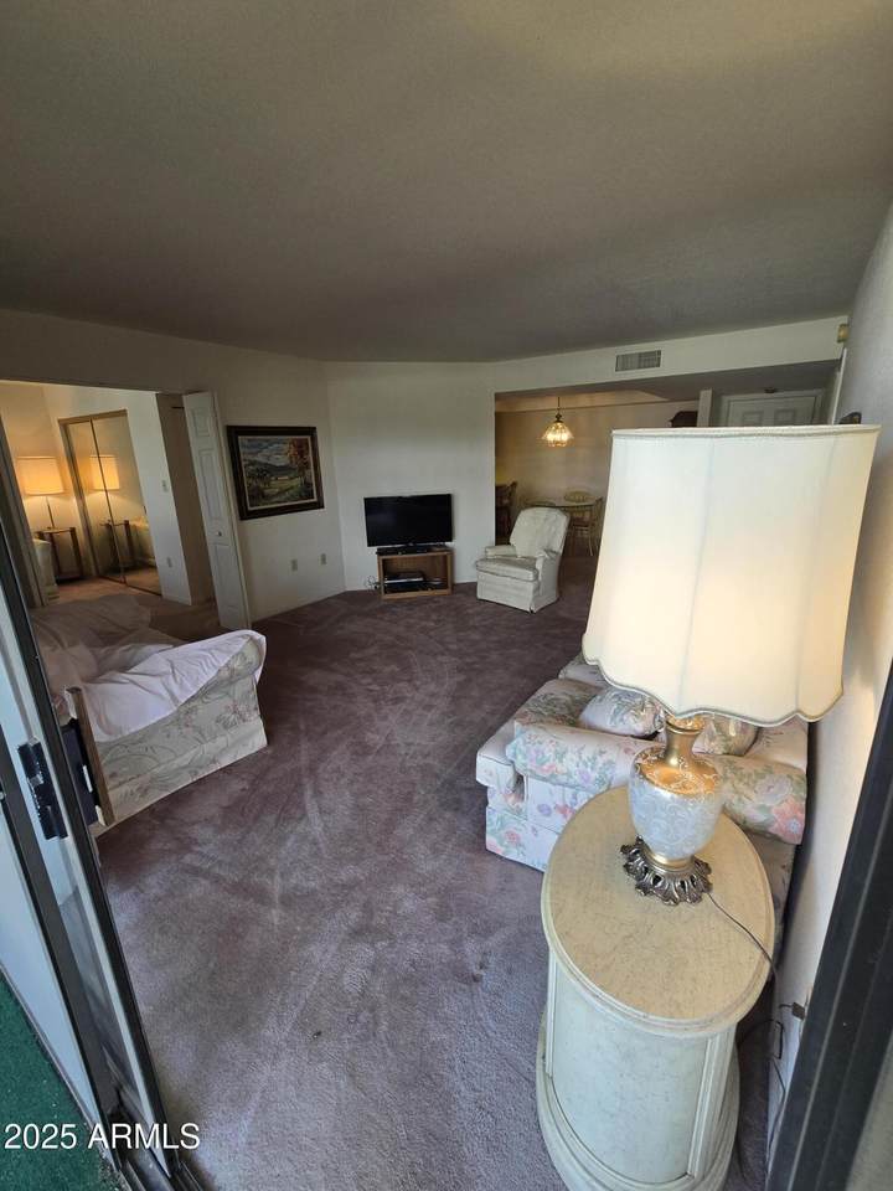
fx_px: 447
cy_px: 596
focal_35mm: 13
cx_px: 446
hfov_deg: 89.9
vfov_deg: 106.2
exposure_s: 1/120
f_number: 2.2
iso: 64
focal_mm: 2.2
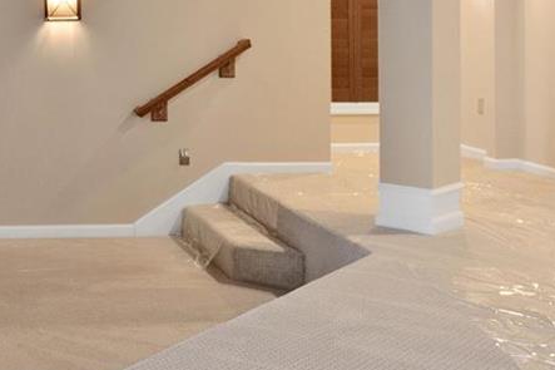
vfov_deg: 20.1
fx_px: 1002
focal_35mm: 65
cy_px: -16
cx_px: -3
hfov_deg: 29.0
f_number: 10
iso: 400
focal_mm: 9
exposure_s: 1
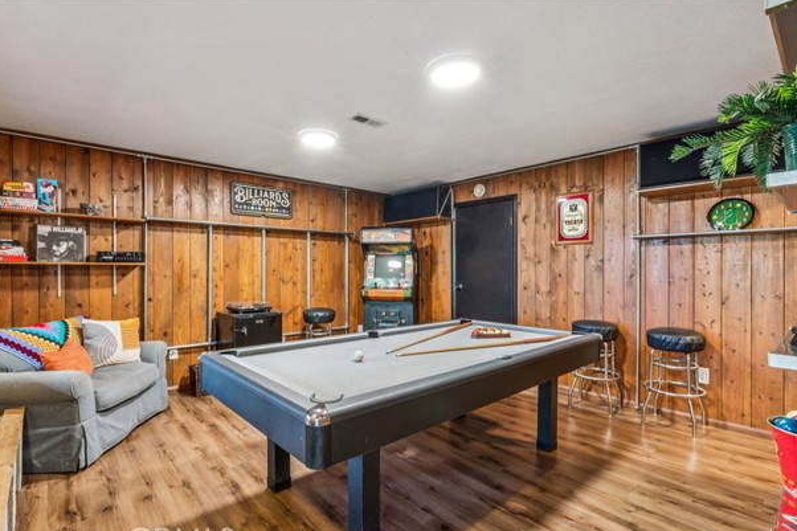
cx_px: 376
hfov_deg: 92.1
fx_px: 383
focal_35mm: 17
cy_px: 277
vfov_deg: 69.4
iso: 100
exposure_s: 10
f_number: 22
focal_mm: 16.3
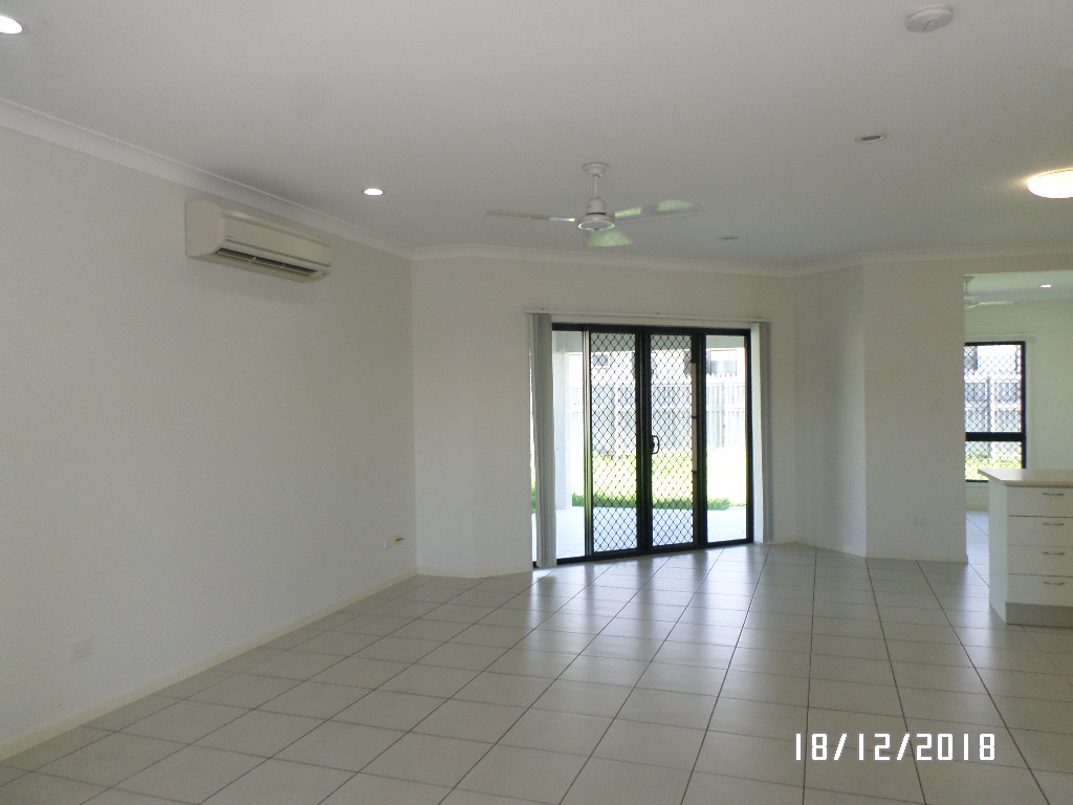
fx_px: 775
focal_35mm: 25
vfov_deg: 54.9
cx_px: 536
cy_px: 402
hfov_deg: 69.4
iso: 120
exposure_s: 1/60
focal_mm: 4.5
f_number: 2.5
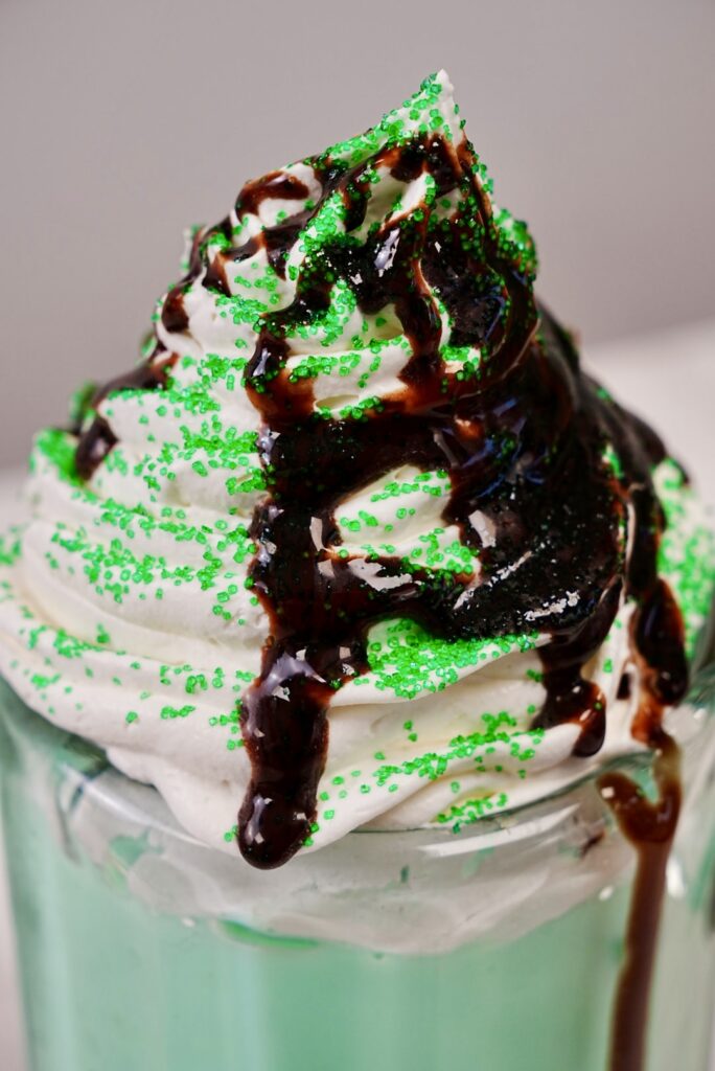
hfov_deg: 18.2
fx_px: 2231
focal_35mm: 75
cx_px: 358
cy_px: 536
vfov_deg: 27.0
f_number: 6.3
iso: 200
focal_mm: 50
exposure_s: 1/50
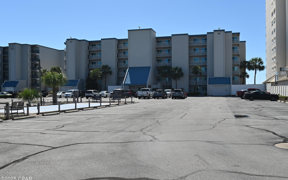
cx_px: 145
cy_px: 91
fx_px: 290
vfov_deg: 34.4
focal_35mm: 37
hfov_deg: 52.7
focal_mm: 24
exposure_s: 1/400
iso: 100
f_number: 7.1
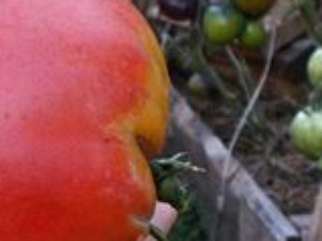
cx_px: -6
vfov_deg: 13.0
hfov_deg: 17.0
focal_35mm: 113
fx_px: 1050
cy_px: 184
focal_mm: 5.3
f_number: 3.4
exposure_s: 1/25
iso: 80
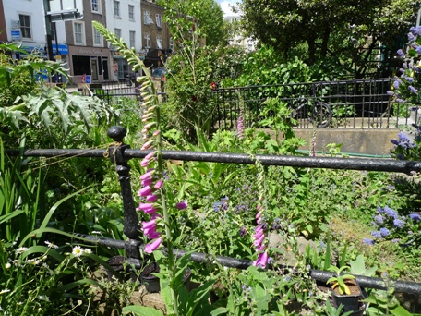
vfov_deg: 56.8
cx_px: 210
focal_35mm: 24
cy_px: 158
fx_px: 292
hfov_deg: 71.6
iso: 80
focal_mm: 5.1
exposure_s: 1/500
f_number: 3.5
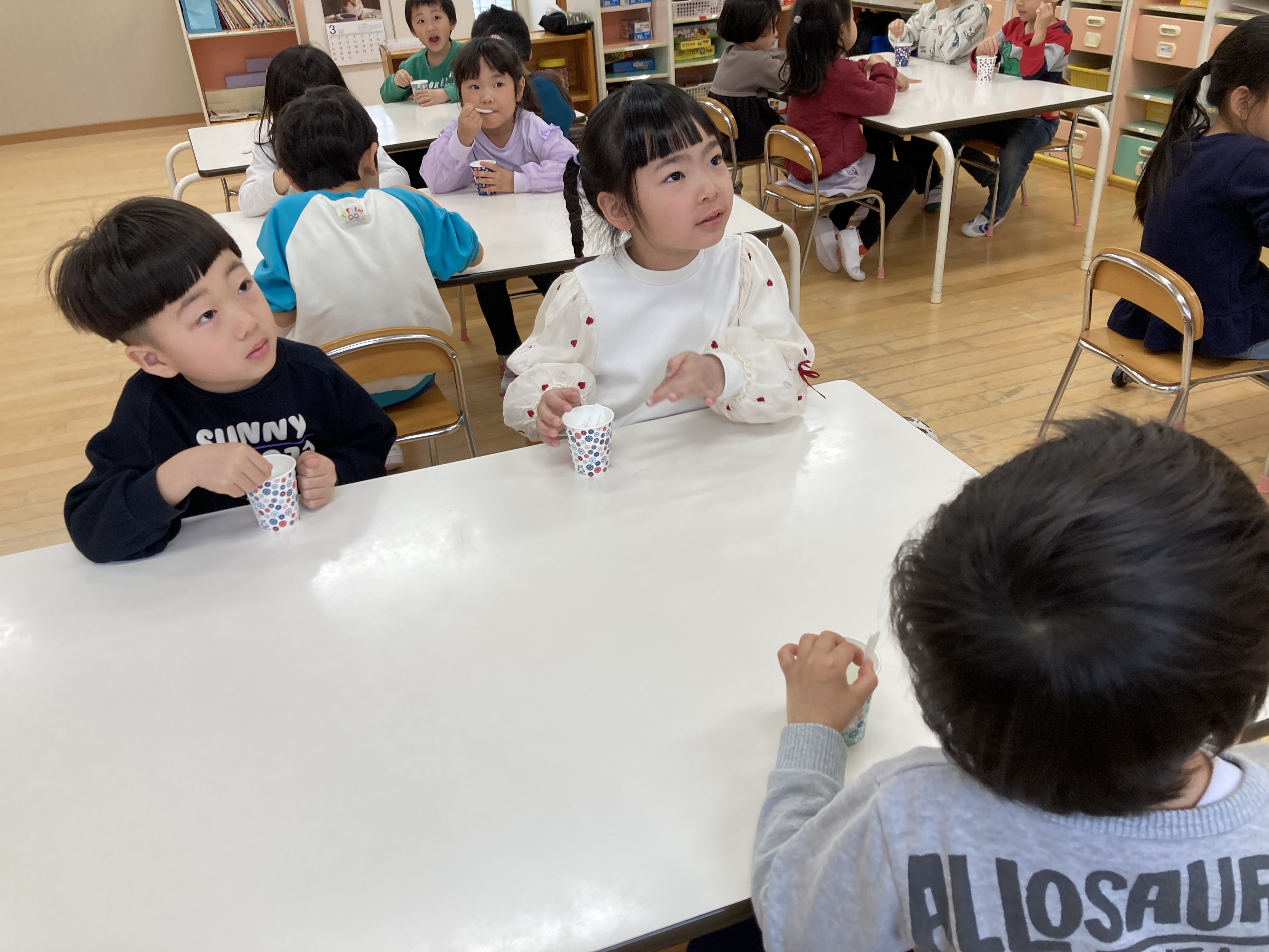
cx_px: 634
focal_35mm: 28
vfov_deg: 49.7
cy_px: 476
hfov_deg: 63.4
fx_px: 1026
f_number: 1.8
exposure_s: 1/100
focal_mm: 3.99
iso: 50
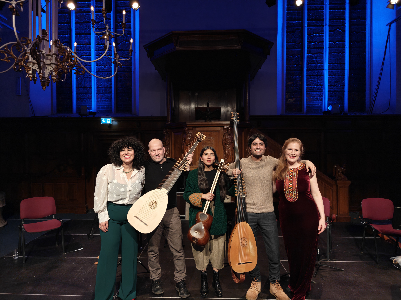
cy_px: 150
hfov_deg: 73.9
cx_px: 200
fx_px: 266
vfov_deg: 58.9
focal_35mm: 23
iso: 250
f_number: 1.6
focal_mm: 6.06
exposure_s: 1/100
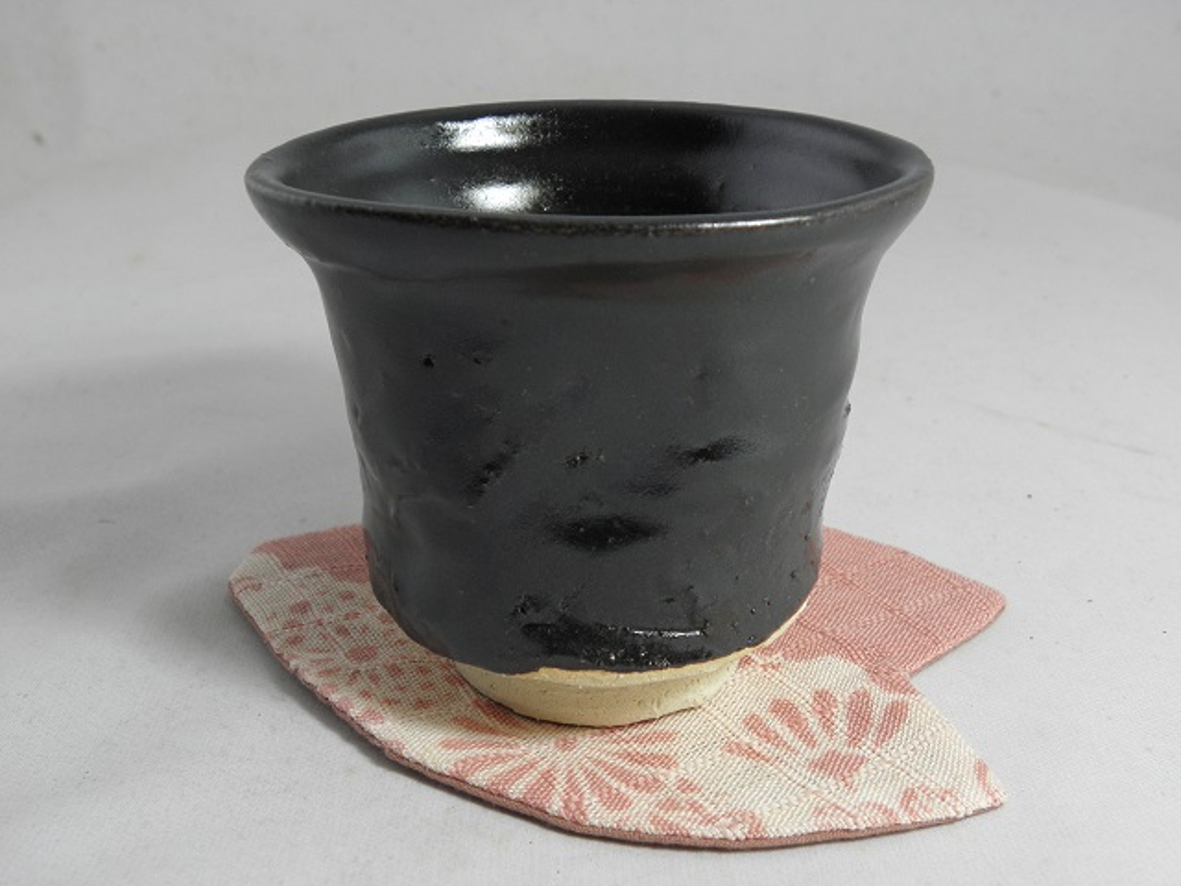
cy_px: 443
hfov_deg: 44.8
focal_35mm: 42
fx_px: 1433
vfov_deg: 34.3
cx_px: 590
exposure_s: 1/40
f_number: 3.3
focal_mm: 7.59
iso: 125
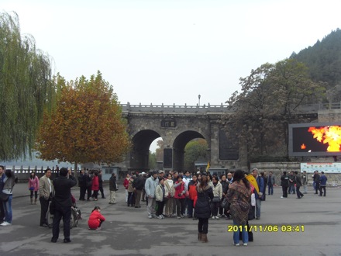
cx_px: 170
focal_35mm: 39
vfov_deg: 36.8
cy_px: 128
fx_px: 384
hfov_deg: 47.9
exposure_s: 1/125
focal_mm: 6.6
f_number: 3.5
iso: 80
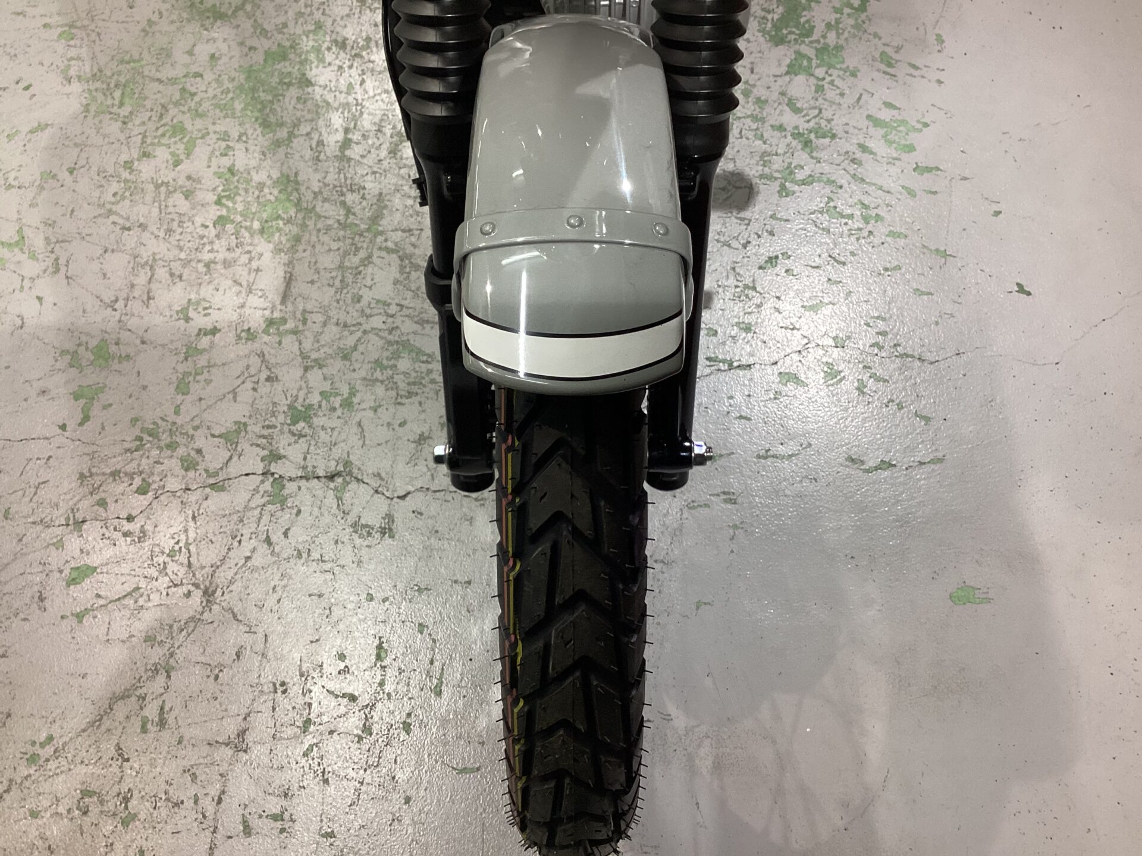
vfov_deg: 45.4
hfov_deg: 58.4
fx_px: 1023
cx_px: 571
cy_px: 428
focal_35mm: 31
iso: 64
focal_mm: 3.3
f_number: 2.4
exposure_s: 1/50
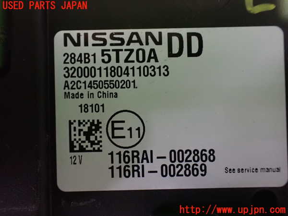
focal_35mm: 32
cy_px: 108
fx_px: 266
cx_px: 144
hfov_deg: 56.8
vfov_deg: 44.2
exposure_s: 1/20
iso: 1600
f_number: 2.4
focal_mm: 5.79
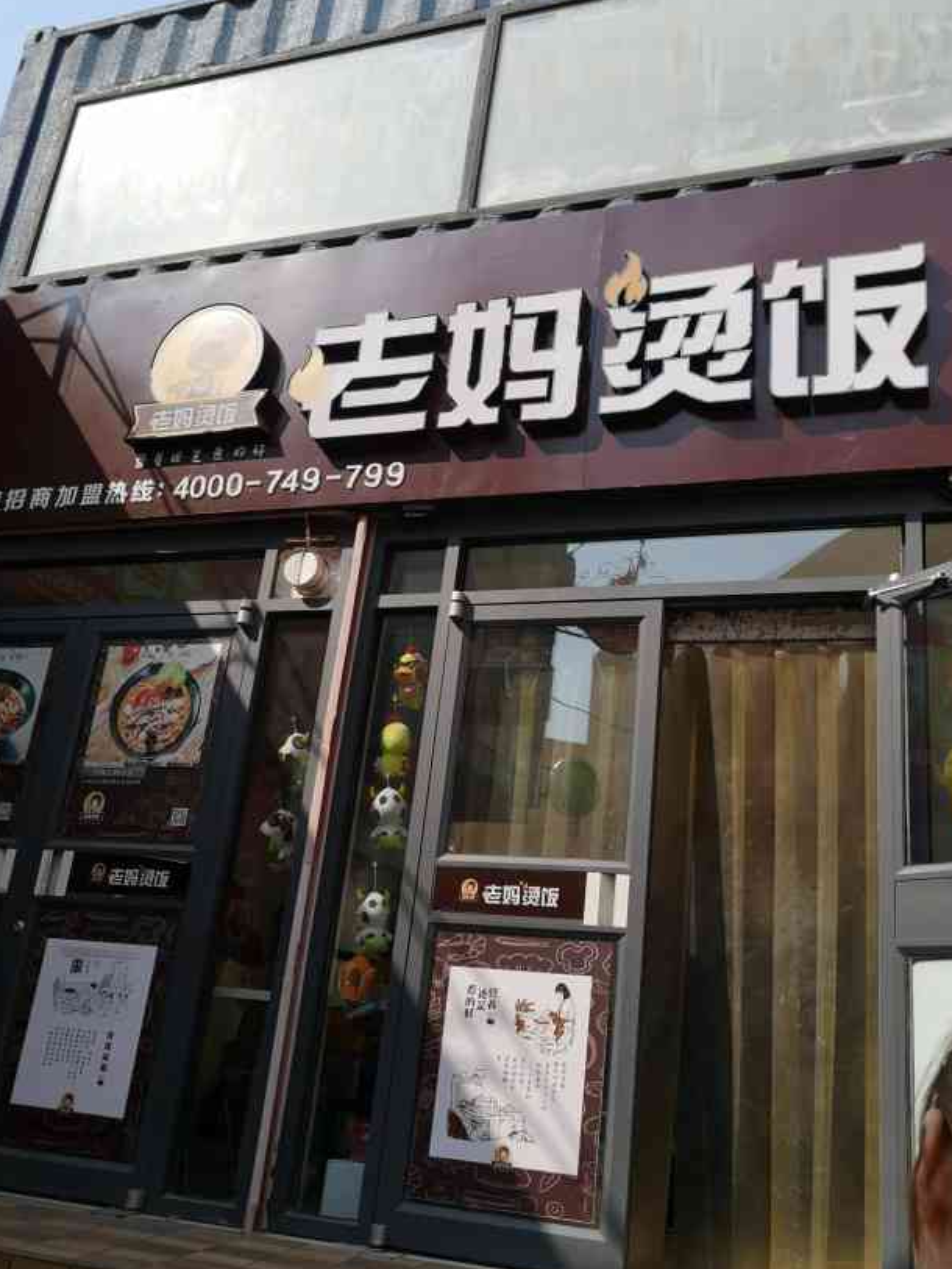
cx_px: 537
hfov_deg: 45.4
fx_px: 1136
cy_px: 641
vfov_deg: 58.3
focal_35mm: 31
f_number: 1.8
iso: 50
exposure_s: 1/2500
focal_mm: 3.95
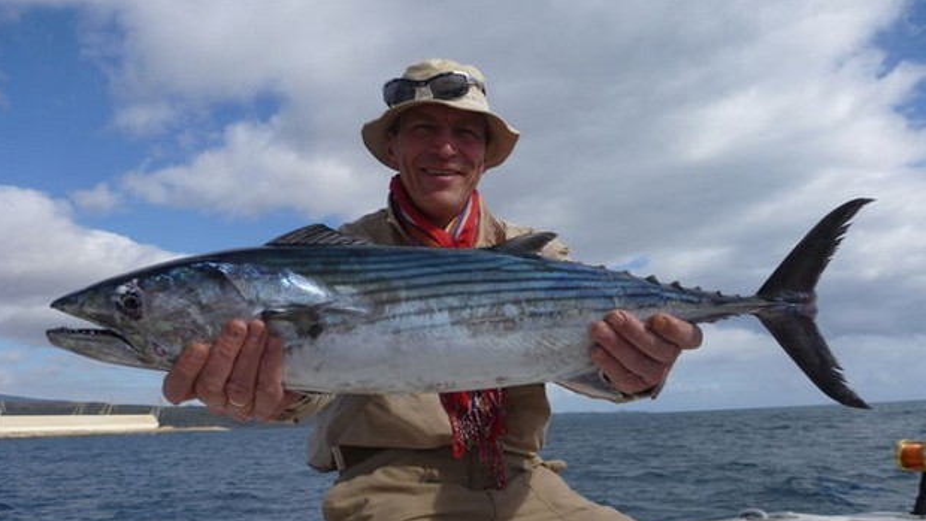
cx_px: 464
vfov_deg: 37.6
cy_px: 315
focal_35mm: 31
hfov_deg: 62.6
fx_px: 761
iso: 100
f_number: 10
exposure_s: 1/160
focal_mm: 4.9
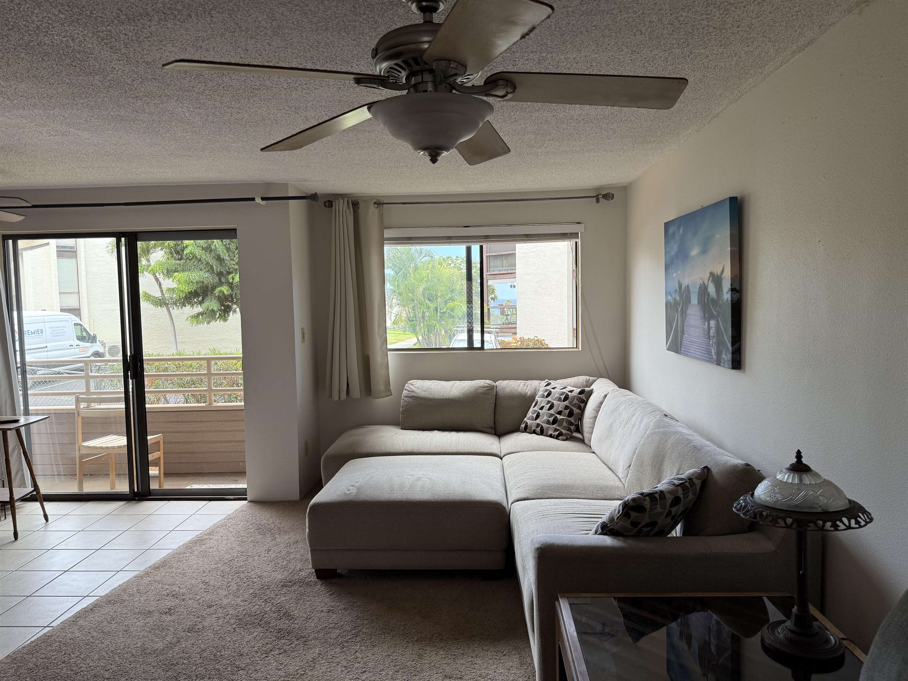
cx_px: 454
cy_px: 340
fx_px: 630
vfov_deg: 56.8
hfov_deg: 71.6
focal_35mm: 24
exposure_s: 1/355
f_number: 1.78
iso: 100
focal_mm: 6.76
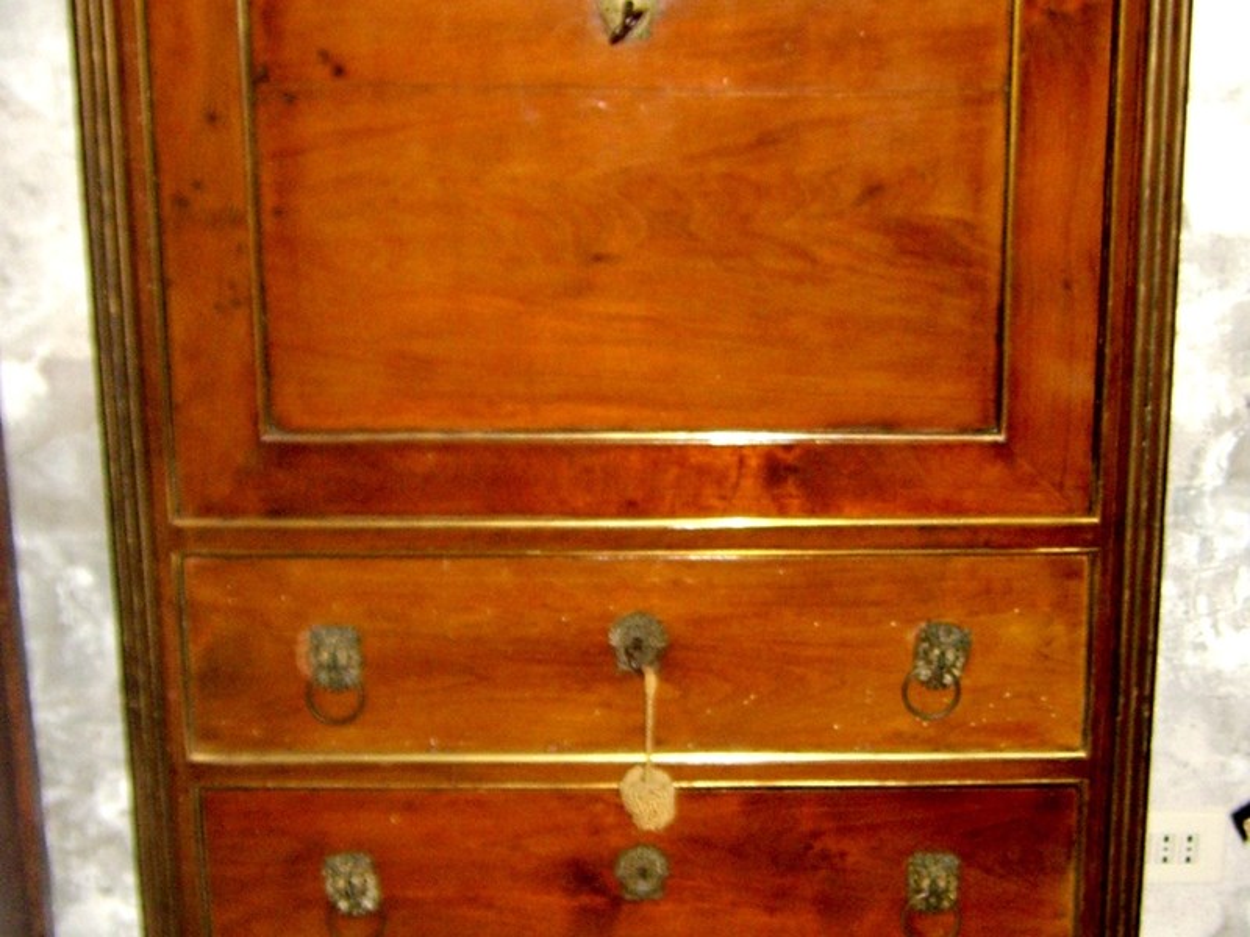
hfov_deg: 42.1
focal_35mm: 45
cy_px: 468
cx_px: 625
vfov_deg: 32.2
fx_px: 1625
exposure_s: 1/60
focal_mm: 7.53
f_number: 3.1
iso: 100
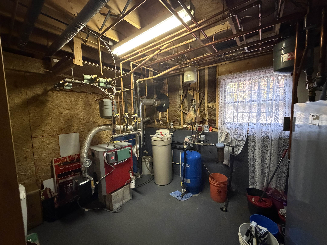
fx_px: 132
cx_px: 164
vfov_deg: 85.7
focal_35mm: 14
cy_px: 122
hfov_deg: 102.1
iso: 1250
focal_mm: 2.22
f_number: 2.2
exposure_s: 1/45
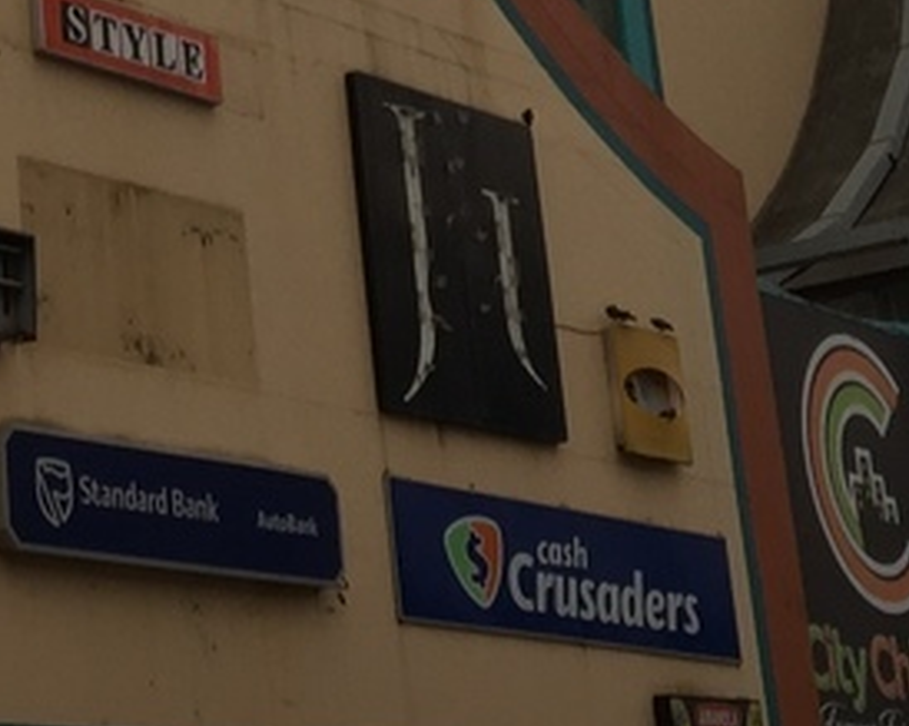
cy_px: -143
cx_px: 66
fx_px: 3335
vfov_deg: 12.2
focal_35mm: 124
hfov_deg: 15.3
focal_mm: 4.15
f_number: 2.2
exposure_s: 1/50
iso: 32
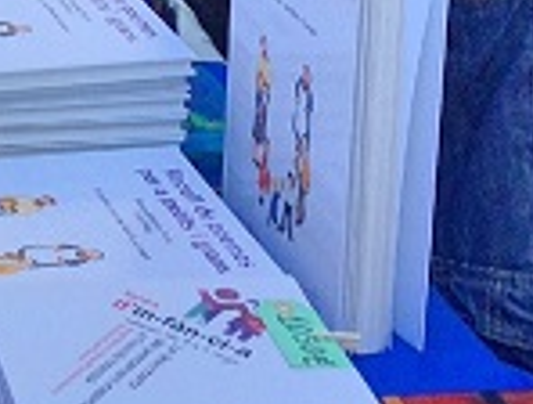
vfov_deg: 10.9
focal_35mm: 125
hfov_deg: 14.9
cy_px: -409
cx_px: -187
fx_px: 1931
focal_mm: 4.15
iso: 32
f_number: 2.2
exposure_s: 1/954
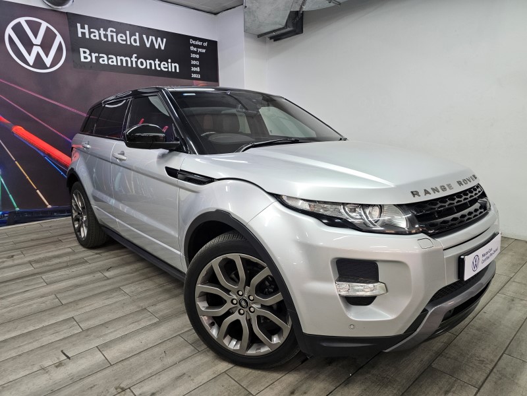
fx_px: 350
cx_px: 264
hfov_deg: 73.9
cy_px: 198
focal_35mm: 23
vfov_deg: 58.9
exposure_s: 1/100
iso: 320
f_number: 1.7
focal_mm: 6.3
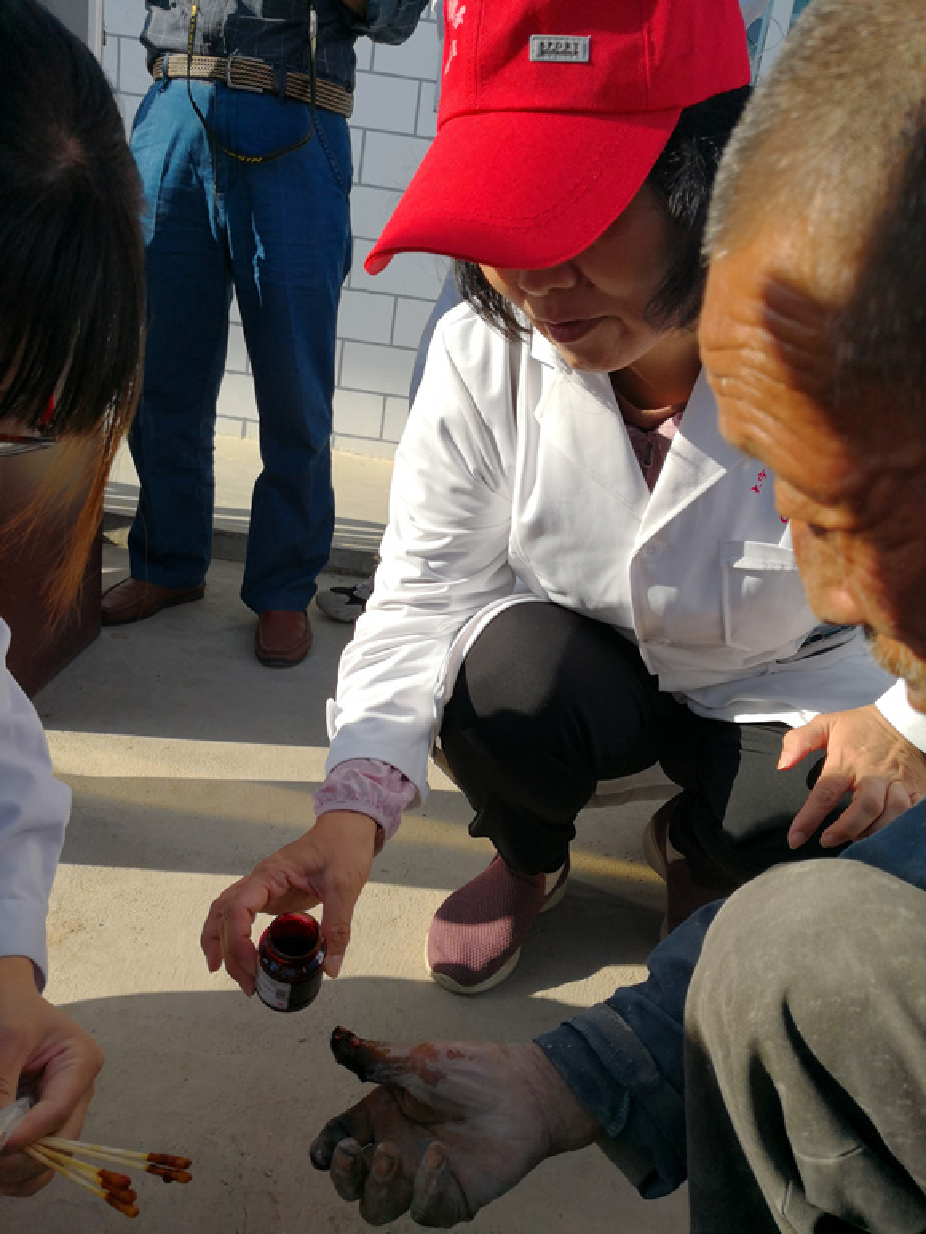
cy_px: 617
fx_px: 963
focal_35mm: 27
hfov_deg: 51.4
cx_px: 463
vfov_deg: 65.3
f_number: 1.6
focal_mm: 3.95
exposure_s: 1/1795
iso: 50
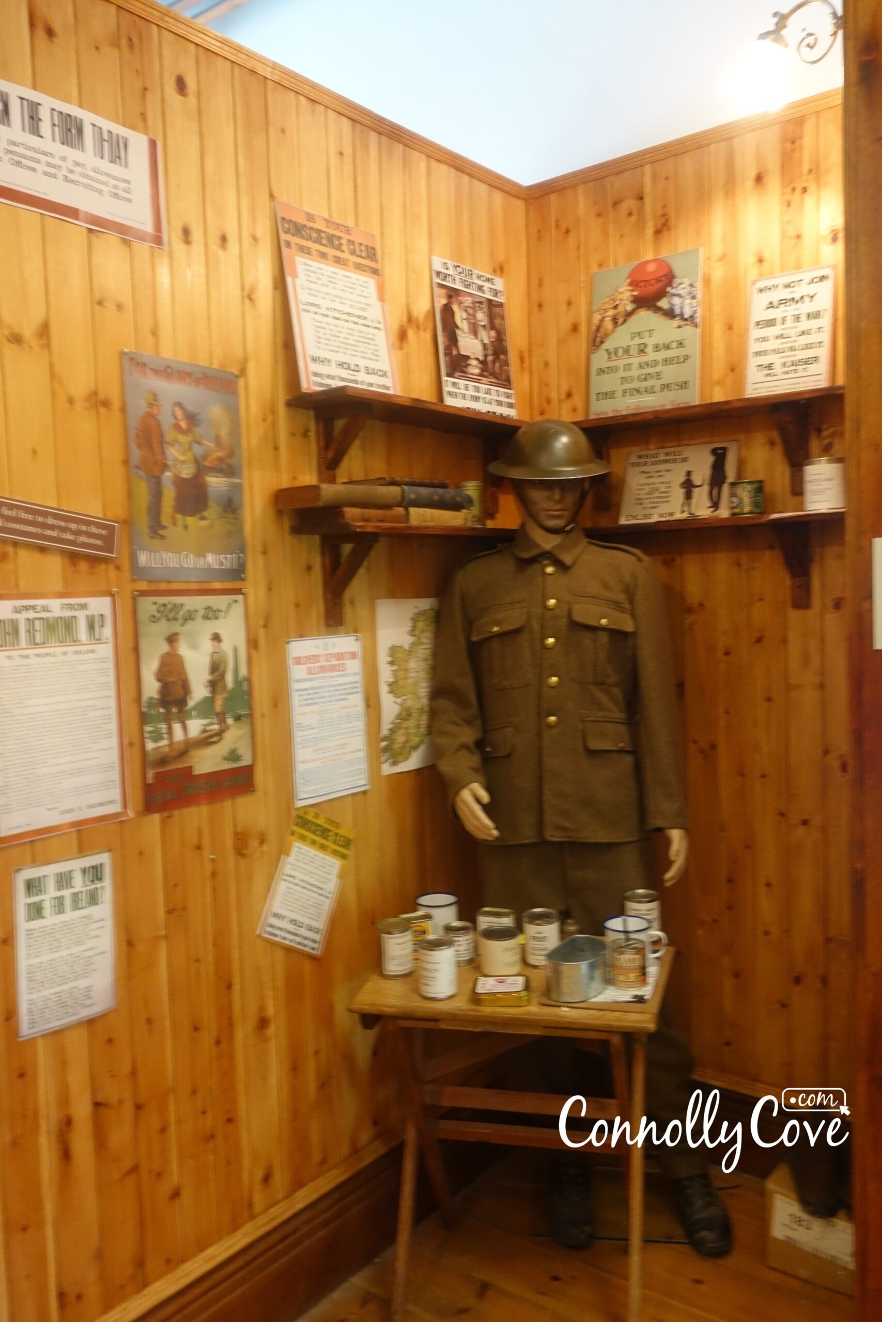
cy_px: 661
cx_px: 441
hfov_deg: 45.0
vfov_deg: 63.7
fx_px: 1066
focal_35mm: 29
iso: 800
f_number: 2.5
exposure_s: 1/20
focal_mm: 10.51
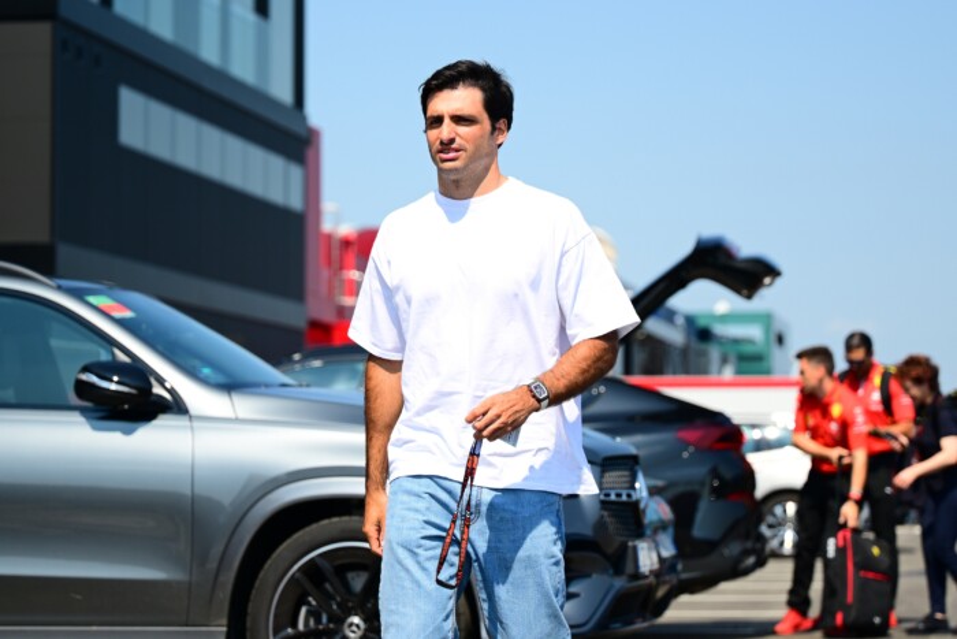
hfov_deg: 19.5
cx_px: 478
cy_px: 320
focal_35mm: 105
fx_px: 2792
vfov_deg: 13.0
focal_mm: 70
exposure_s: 1/2000
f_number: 2.8
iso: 125
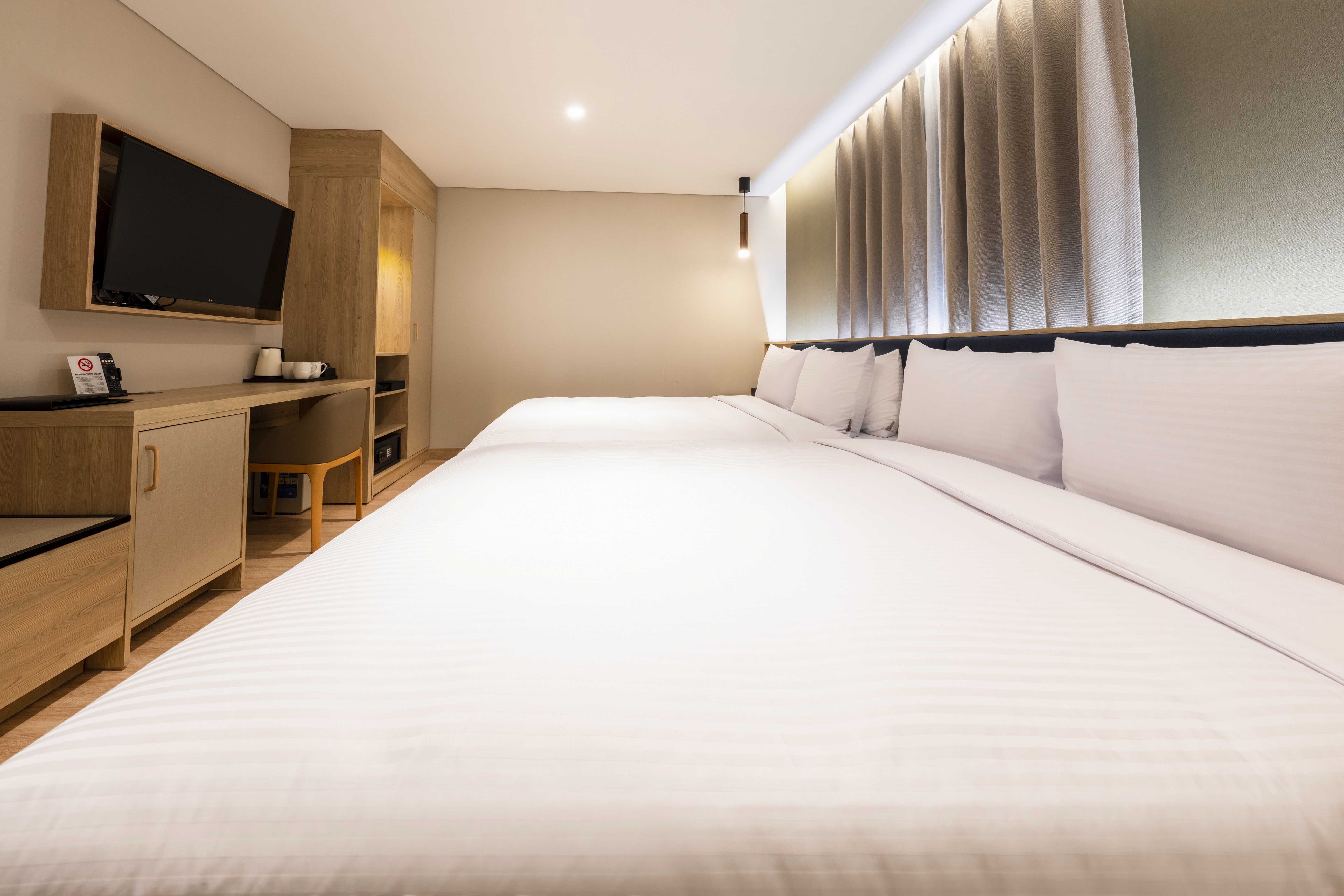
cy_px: 448
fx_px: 448
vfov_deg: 90.0
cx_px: 672
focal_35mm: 12
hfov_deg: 112.6
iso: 100
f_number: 10
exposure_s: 1/1.67
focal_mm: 12
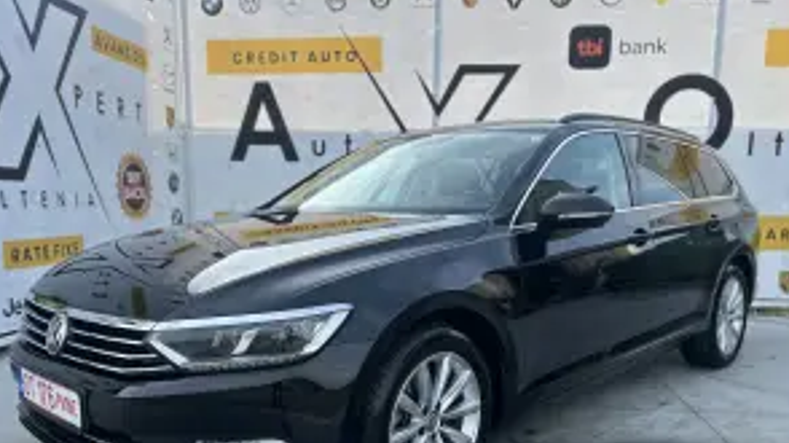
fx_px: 669
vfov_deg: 36.0
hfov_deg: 61.0
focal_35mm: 32
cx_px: 389
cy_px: 317
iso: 80
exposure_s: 1/1171
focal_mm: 6.86
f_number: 1.78
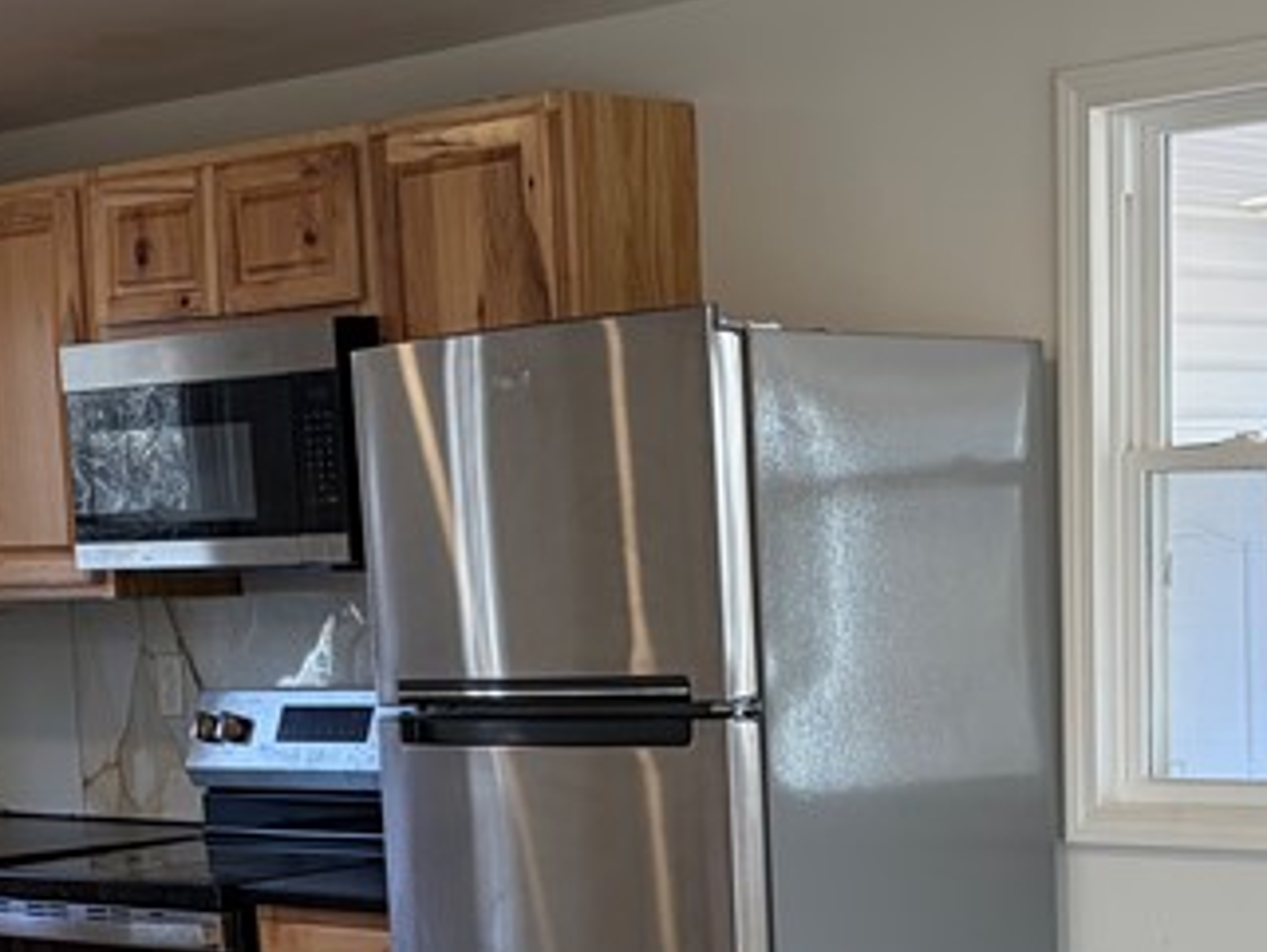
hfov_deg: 23.5
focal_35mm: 83
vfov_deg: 17.3
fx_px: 3039
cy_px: 1007
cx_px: 730
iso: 64
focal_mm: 5.96
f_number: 1.6
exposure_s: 1/136
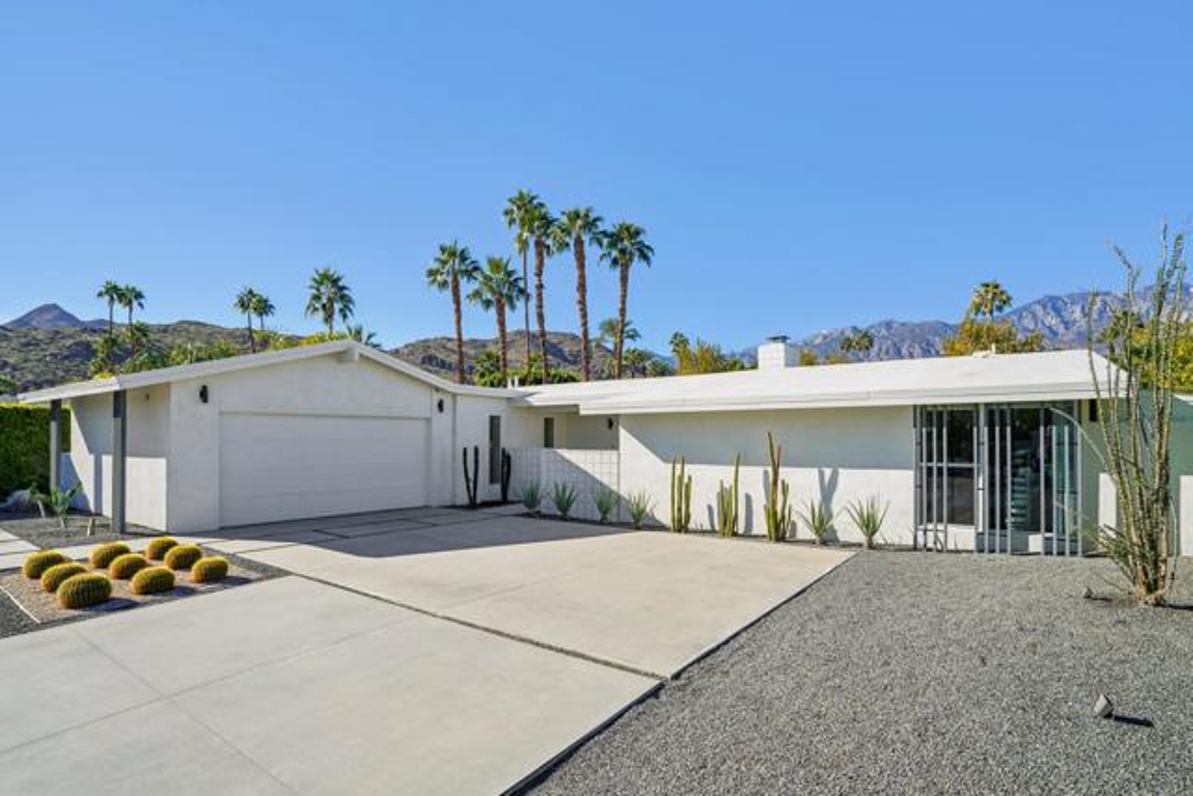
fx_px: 563
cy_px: 398
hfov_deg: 93.3
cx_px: 596
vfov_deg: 70.5
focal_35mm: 17
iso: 100
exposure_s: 1/400
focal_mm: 17
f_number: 8
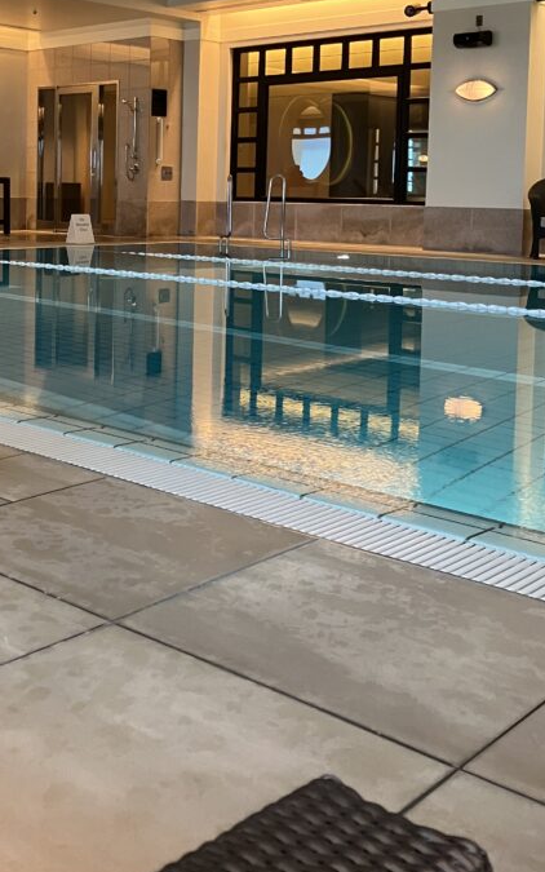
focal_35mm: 45
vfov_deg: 43.5
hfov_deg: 27.7
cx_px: 72
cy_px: 261
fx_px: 1069
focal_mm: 3.99
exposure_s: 1/50
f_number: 1.8
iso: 250
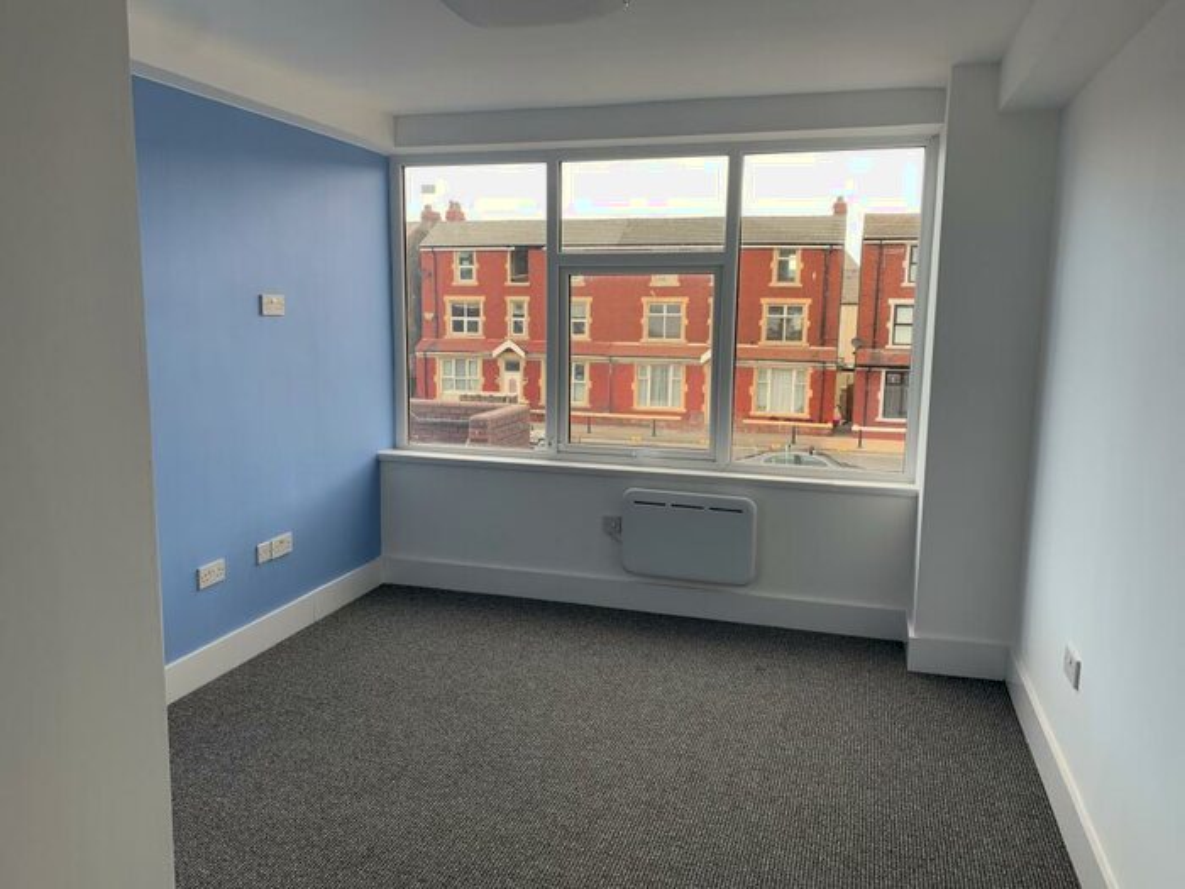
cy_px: 444
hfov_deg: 67.3
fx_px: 890
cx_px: 592
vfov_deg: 53.1
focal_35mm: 26
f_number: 1.8
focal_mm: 4.25
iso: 32
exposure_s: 1/122
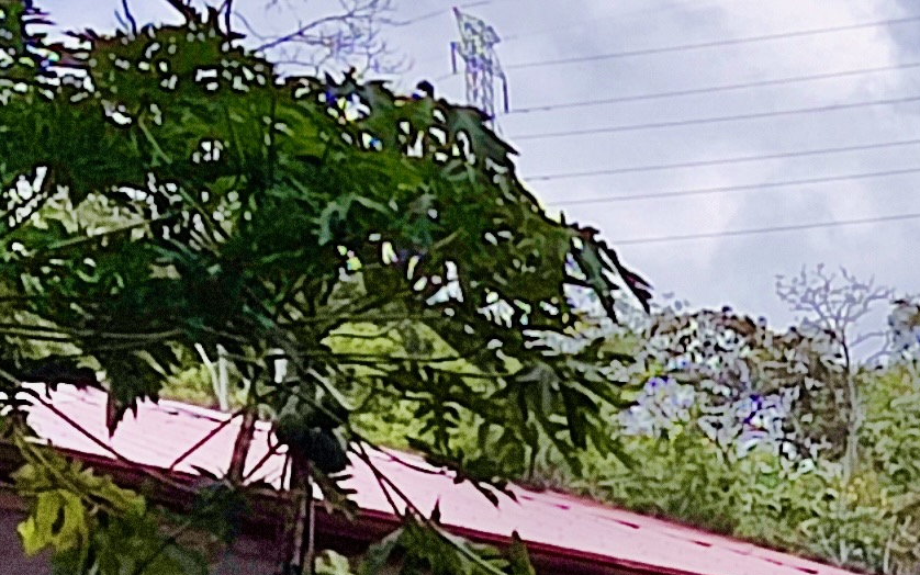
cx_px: 1300
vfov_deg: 5.0
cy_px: 944
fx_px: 6470
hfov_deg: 8.0
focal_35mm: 258
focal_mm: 4.71
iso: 50
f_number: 1.79
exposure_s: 1/1492
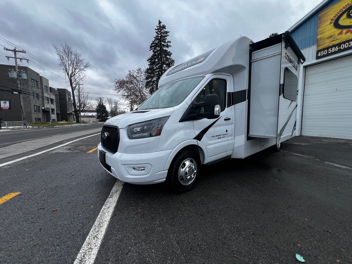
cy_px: 132
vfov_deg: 89.9
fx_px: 132
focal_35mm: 13
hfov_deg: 106.2
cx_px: 176
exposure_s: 1/413
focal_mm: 1.57
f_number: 1.8
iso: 32
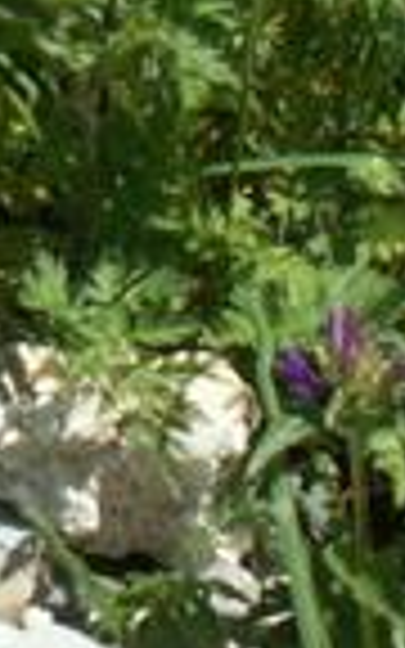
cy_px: -414
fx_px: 6676
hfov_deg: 3.4
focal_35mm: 378
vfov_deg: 5.5
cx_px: -522
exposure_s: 1/160
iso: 50
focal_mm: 13.42
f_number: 7.1
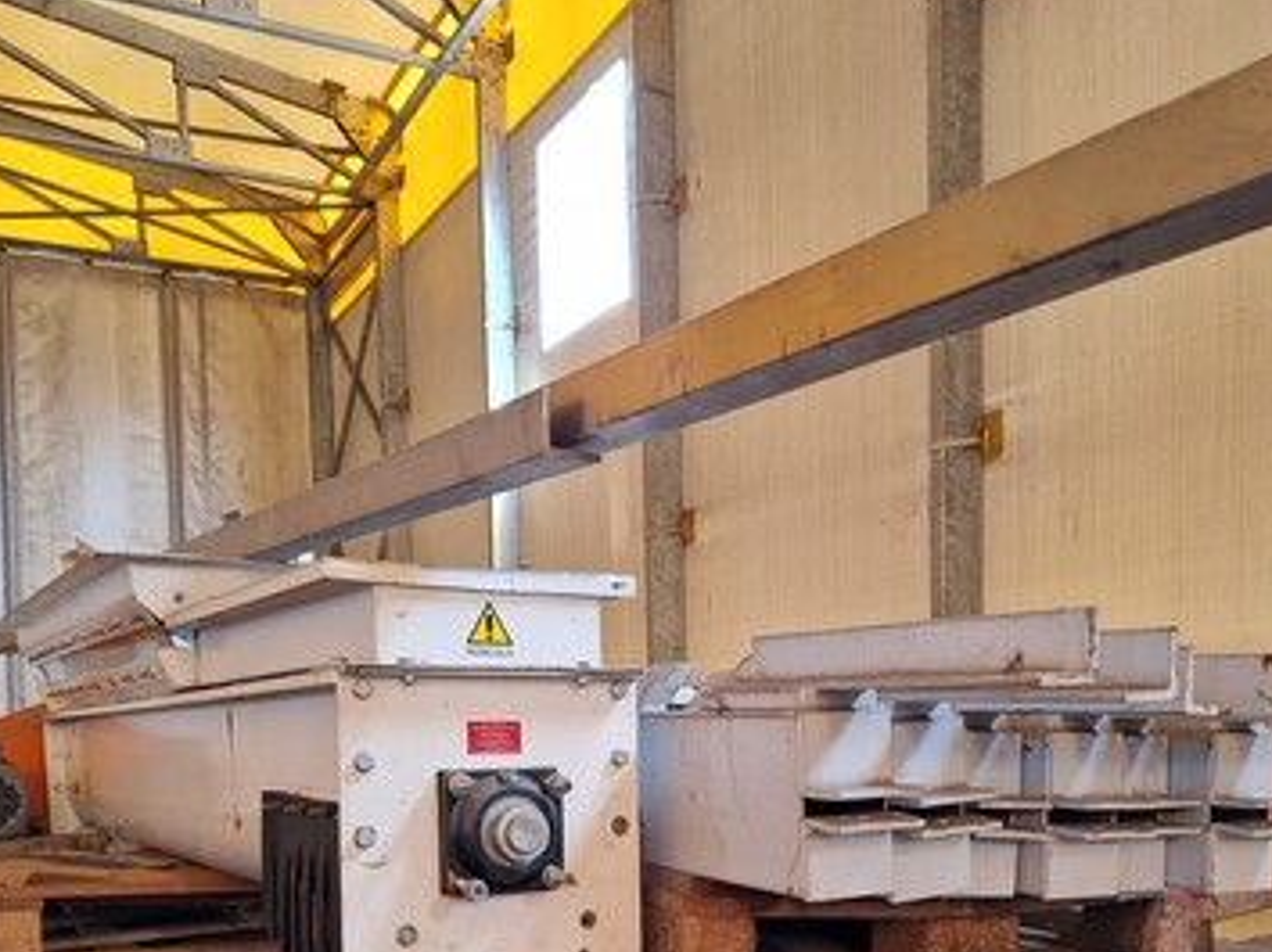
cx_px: 693
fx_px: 1432
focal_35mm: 39
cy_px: 790
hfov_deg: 47.8
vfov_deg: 35.3
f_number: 1.8
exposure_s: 1/100
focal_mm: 5.4
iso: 250
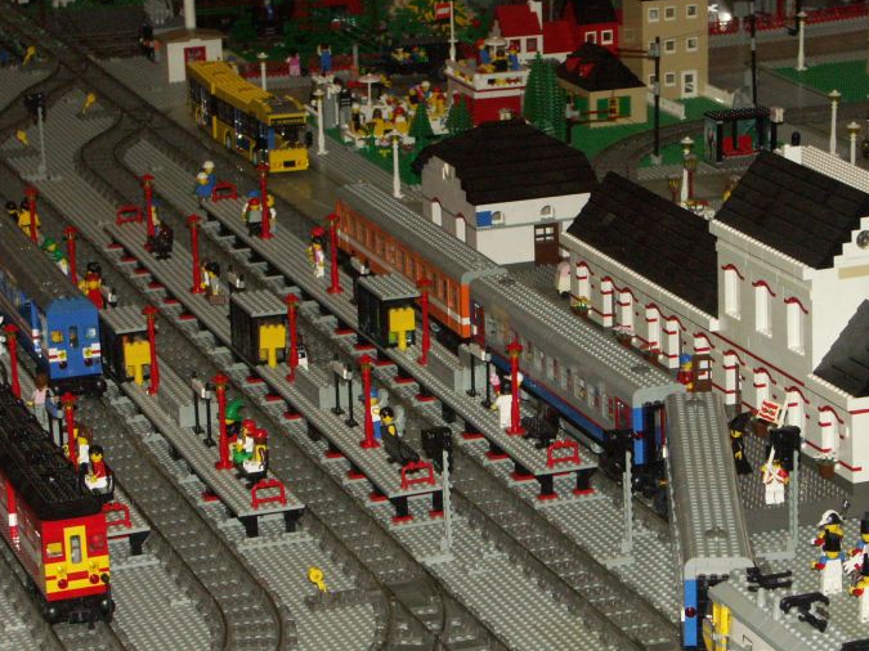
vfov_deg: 11.8
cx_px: 443
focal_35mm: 126
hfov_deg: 15.6
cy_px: 396
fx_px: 3163
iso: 200
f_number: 5
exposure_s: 1/80
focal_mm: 21.27
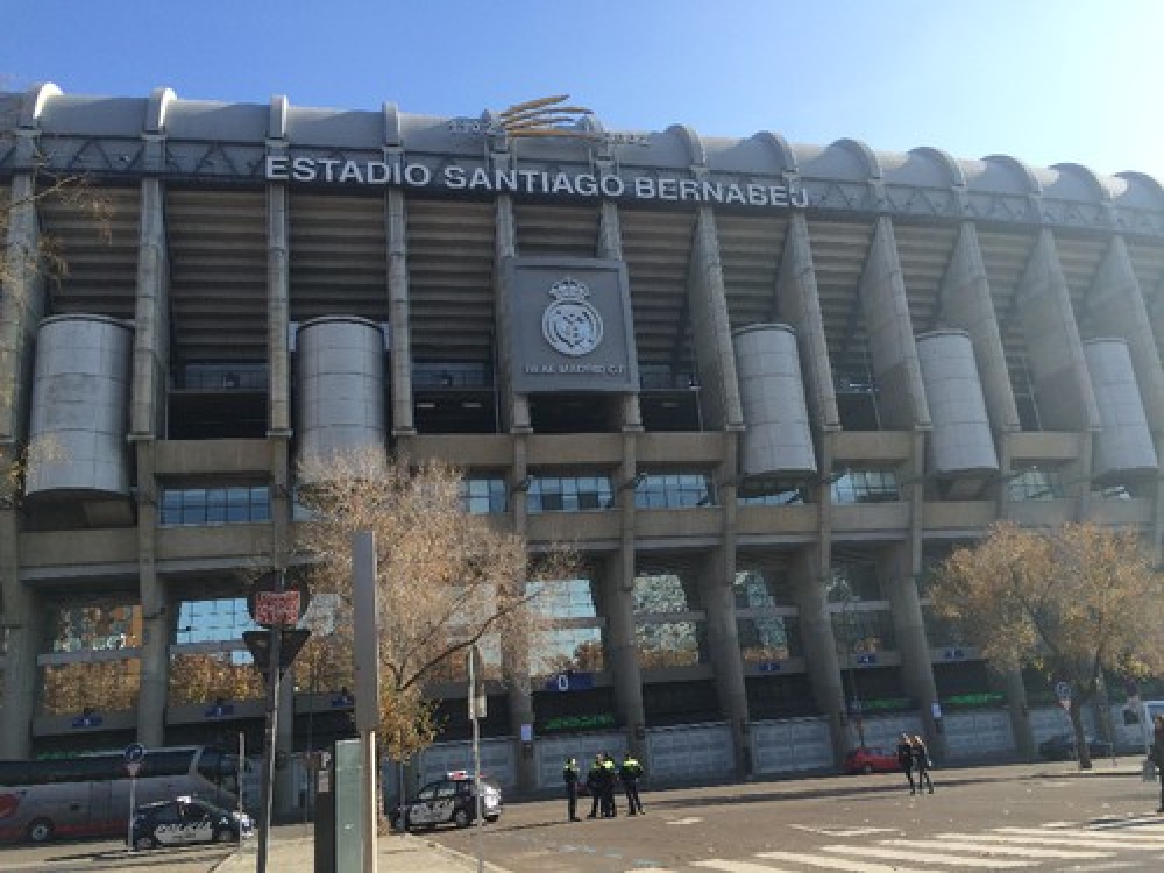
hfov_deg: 61.7
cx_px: 582
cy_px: 436
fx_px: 975
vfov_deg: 48.2
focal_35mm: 29
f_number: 2.2
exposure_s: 1/1140
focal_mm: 4.15
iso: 32
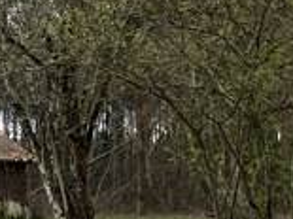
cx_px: -234
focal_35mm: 134
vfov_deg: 11.1
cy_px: 121
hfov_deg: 13.3
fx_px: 1133
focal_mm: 5.1
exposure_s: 1/2309
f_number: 1.6
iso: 50
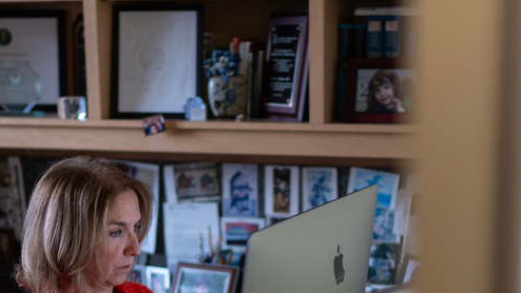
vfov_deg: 15.7
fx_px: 1050
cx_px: 310
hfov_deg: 27.8
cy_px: 277
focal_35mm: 76
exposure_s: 1/125
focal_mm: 35
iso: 400
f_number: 1.4
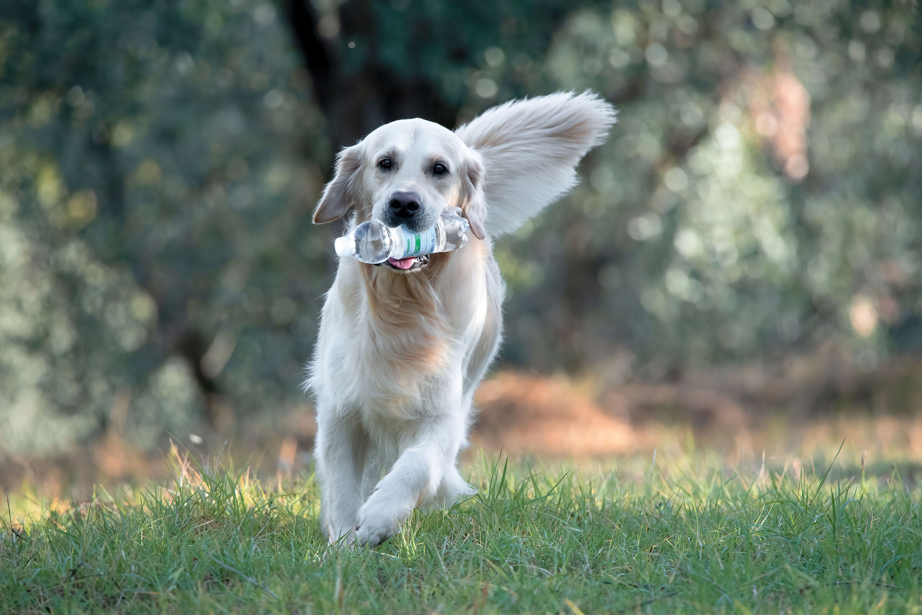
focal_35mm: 600
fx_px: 15371
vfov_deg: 2.3
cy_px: 308
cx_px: 461
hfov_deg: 3.4
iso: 1600
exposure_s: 1/800
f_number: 8
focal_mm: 600
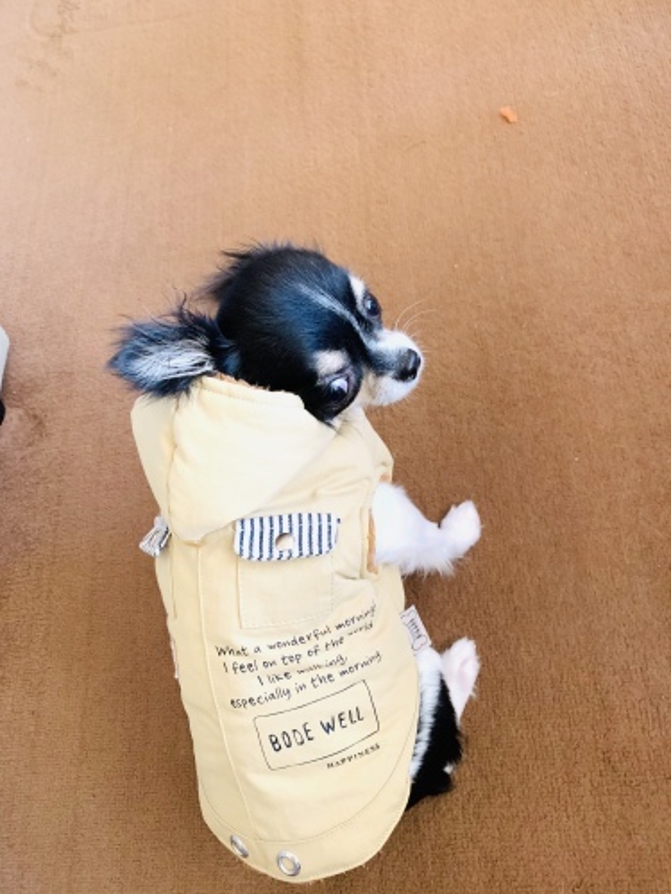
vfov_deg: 67.3
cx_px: 336
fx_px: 672
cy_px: 447
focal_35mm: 26
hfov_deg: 53.1
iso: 400
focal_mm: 4.25
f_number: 1.8
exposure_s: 1/60
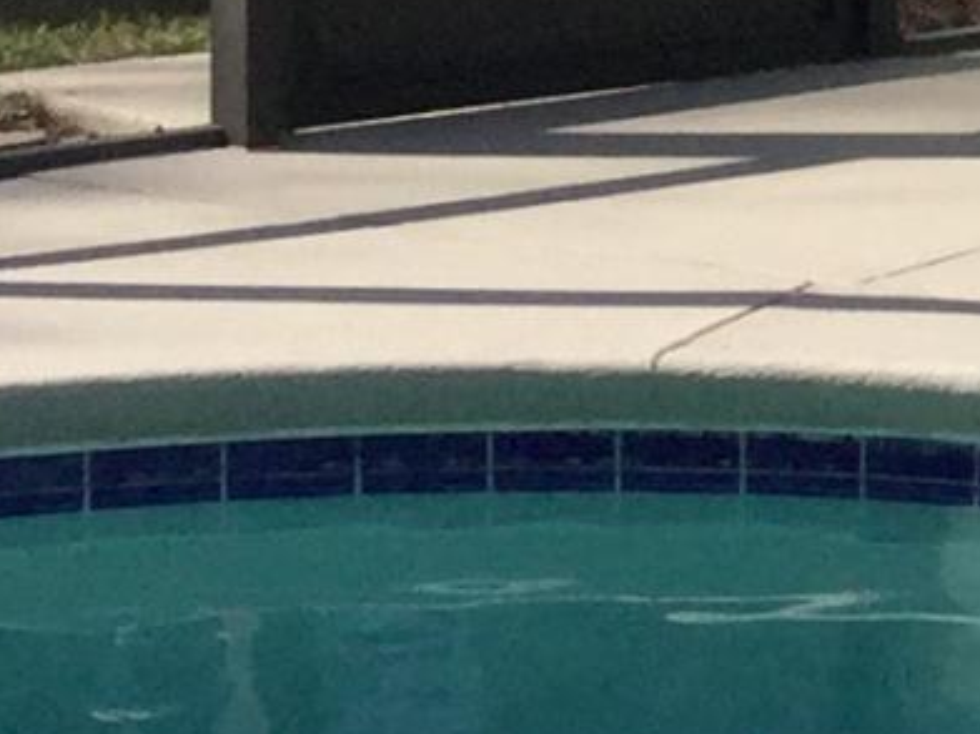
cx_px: 2614
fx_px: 6736
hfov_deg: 7.6
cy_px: -624
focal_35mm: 238
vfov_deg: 6.1
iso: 25
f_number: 2.4
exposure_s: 1/754
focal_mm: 3.3
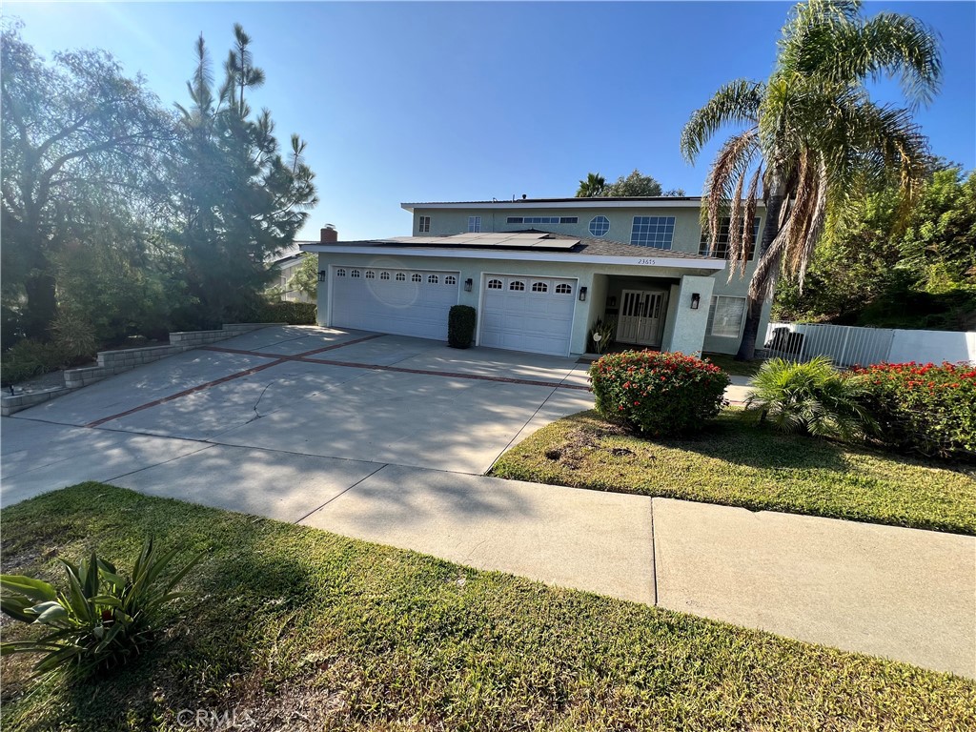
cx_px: 488
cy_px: 366
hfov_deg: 106.2
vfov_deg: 89.9
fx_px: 367
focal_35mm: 13
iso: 32
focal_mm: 1.57
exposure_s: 1/881
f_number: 1.8
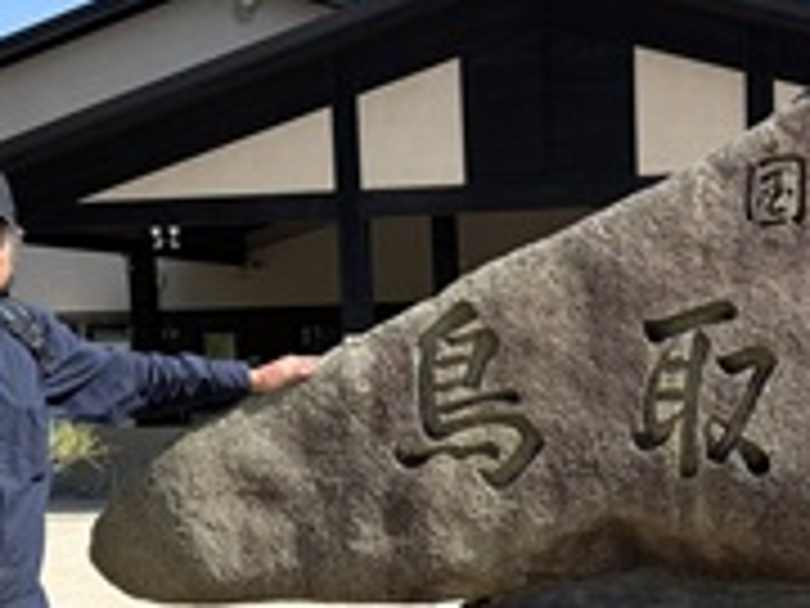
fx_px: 1802
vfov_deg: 18.9
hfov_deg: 25.2
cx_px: 515
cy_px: 500
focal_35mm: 77
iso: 50
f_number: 1.6
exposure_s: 1/2398
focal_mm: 5.96
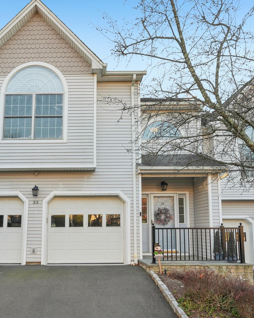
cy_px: 154
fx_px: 273
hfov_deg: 48.7
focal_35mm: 29
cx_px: 75
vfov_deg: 60.4
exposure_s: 1/40
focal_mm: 20
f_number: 8
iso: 100
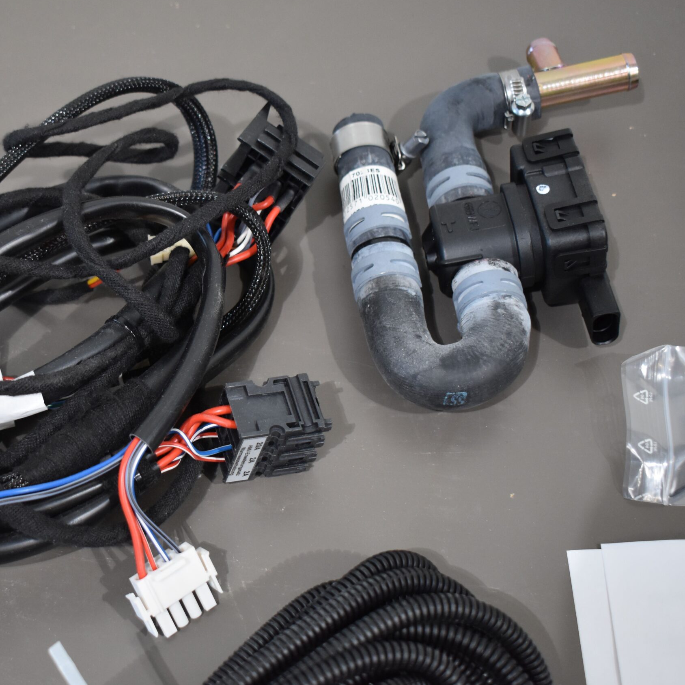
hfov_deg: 29.1
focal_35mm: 58
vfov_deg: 29.6
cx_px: 169
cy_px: 341
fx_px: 1299
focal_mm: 30
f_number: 4.2
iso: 900
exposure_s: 1/125
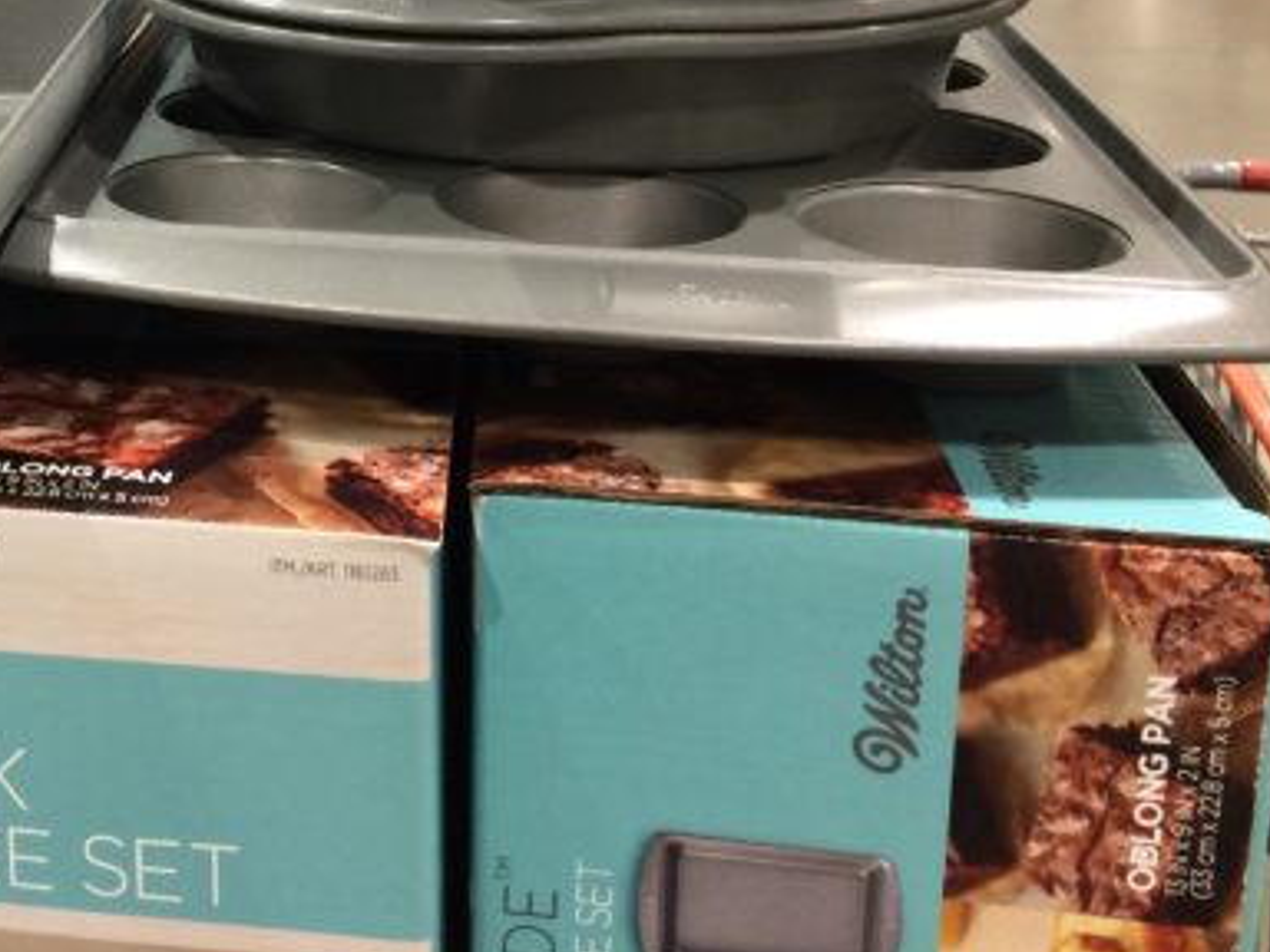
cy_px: 17
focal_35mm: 58
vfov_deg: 24.2
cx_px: 33
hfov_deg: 31.1
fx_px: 2128
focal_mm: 4.15
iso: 80
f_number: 2.2
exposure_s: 1/30
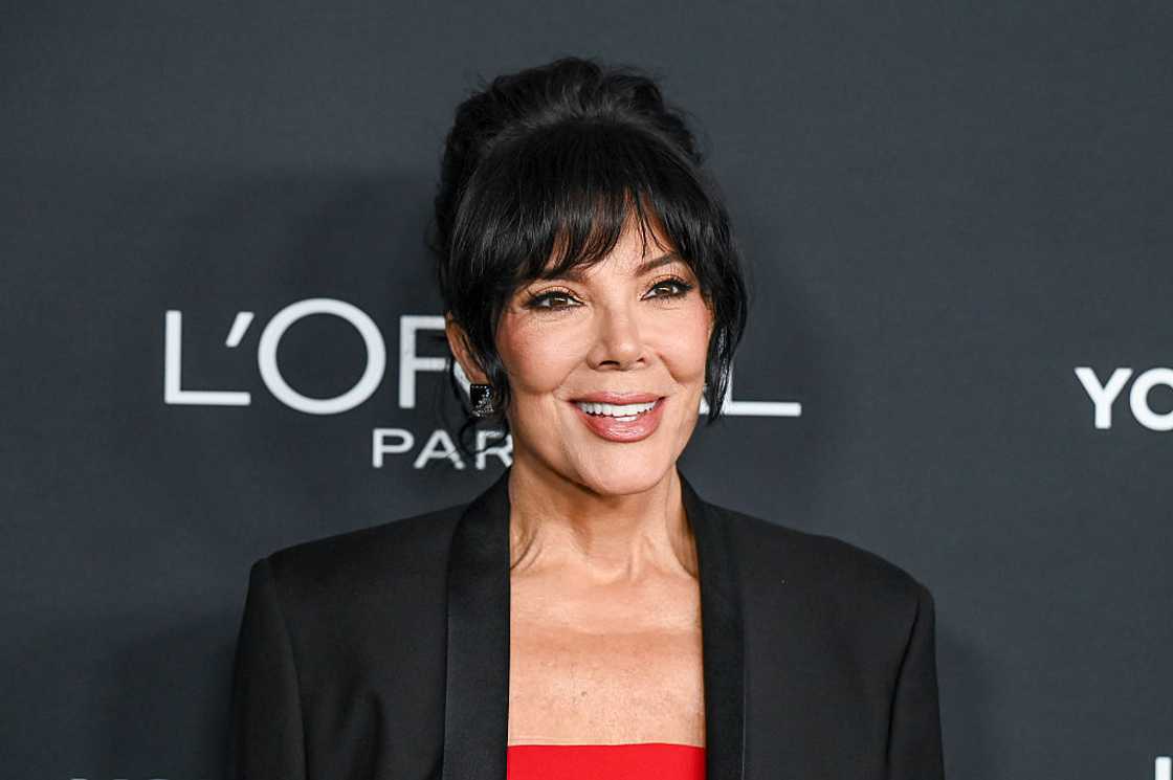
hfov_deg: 19.5
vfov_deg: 13.0
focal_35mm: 105
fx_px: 3419
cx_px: 586
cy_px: 390
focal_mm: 105
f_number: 3.5
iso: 4000
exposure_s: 1/500
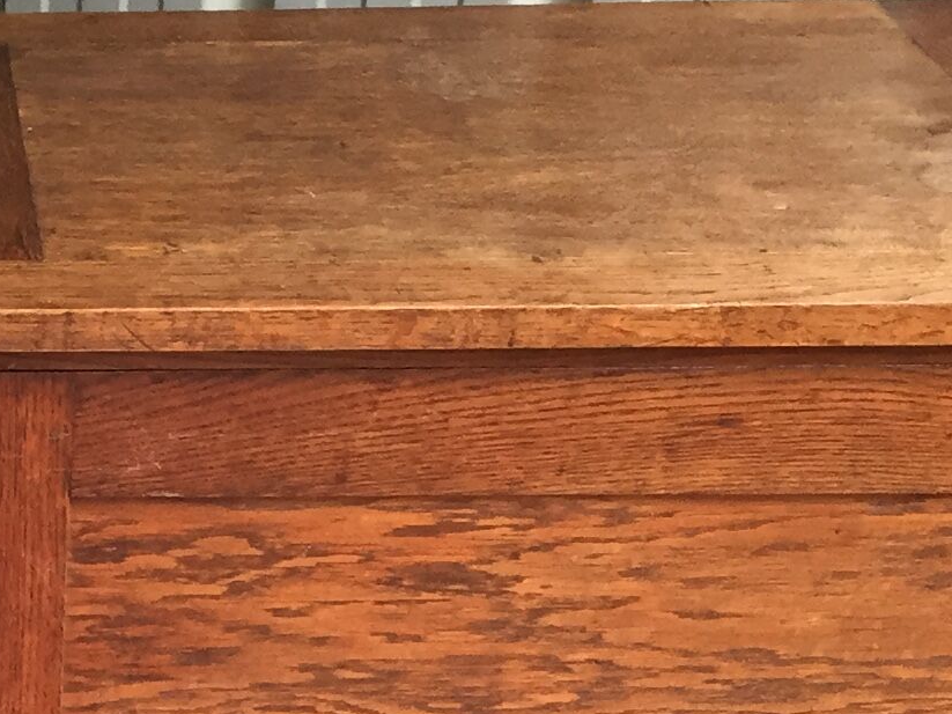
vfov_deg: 12.7
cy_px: 692
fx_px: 3162
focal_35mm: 115
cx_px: -381
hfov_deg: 16.0
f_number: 2.2
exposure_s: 1/33
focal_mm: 4.15
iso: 100
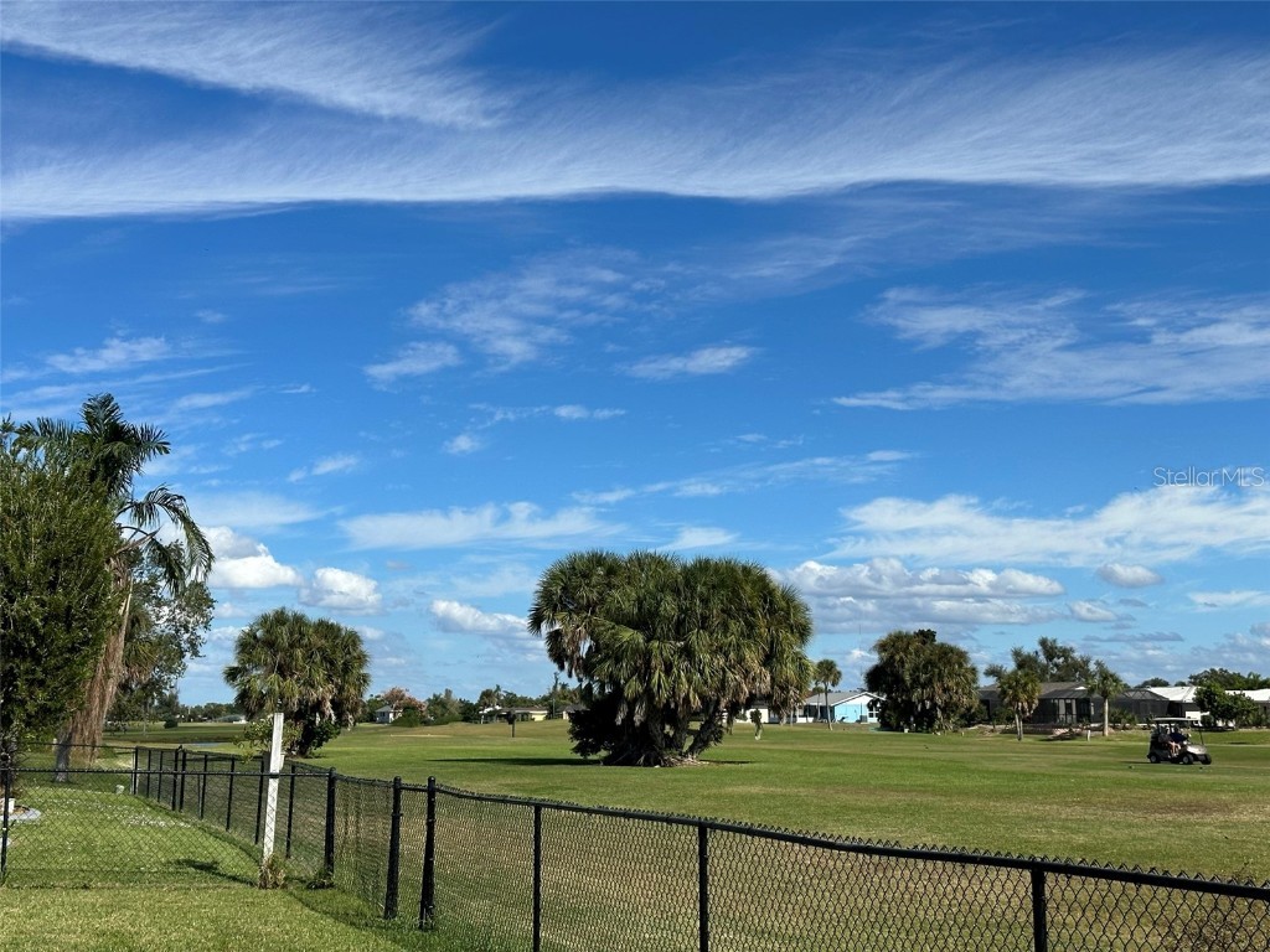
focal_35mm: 48
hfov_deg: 39.7
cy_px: 476
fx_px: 1761
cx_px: 635
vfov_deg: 30.3
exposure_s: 1/6623
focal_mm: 6.86
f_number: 1.78
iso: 64
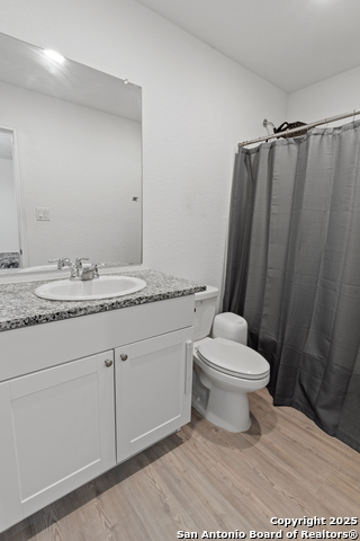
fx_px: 247
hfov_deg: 72.1
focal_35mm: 16
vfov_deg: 95.0
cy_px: 270
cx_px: 180
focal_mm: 11
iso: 100
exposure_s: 1
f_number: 10
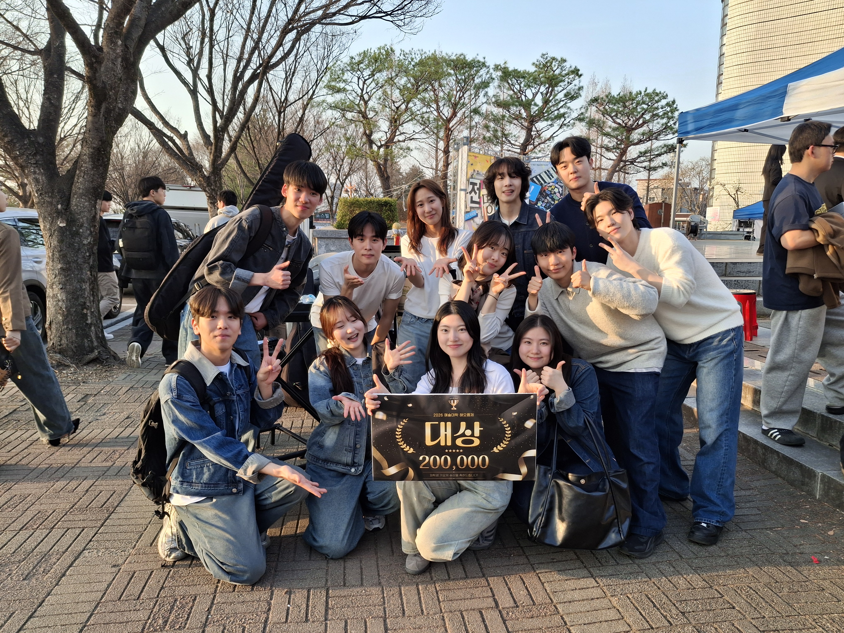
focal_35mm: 25
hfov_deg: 69.4
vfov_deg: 54.9
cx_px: 422
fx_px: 610
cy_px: 316
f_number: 1.8
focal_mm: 4.69
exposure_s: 1/297
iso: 32
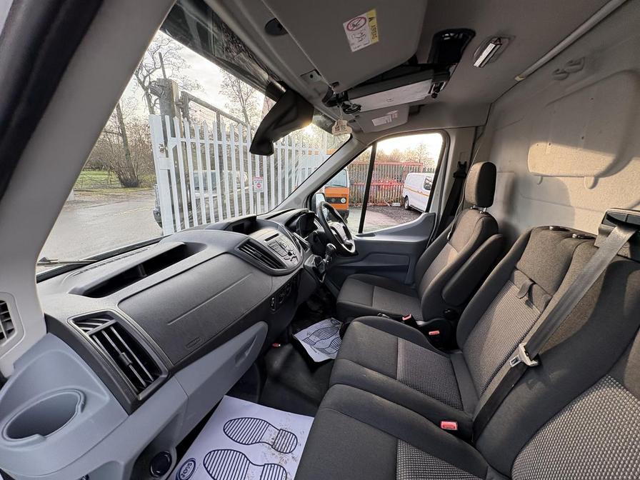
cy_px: 240
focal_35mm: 14
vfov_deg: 85.7
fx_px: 259
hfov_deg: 102.1
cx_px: 320
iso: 50
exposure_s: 1/110
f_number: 2.2
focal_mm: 2.22
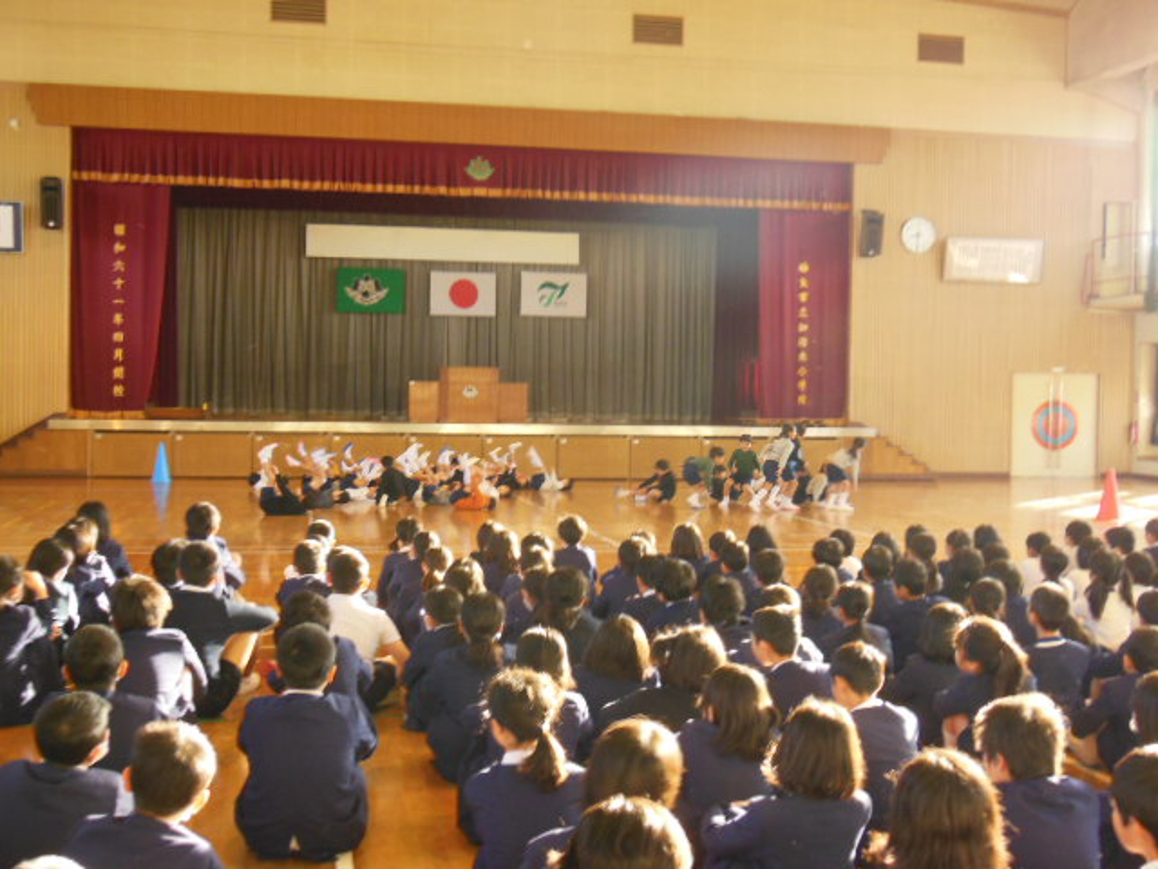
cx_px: 579
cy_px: 434
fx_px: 1505
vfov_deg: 32.2
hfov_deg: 42.1
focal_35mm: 45
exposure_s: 1/40
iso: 400
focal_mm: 8
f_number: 4.4
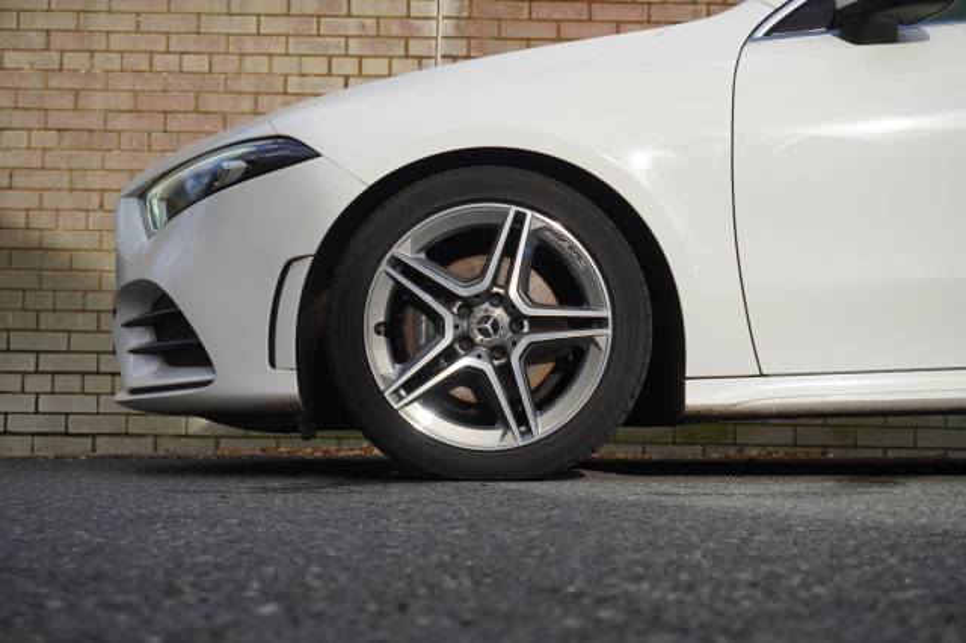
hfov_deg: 35.1
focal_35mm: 57
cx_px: 483
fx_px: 1529
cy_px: 322
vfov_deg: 23.8
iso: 100
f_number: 5.6
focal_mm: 38
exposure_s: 1/200
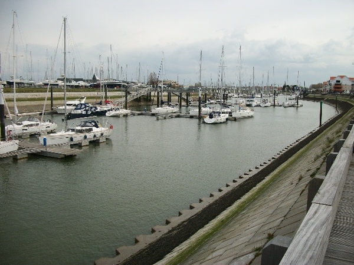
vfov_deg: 44.2
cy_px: 132
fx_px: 327
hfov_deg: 56.8
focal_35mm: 32
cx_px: 177
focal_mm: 5.7
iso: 80
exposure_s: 1/200
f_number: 8.8
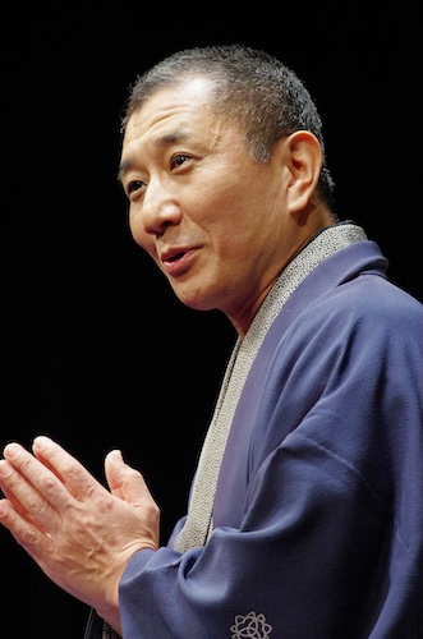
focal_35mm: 450
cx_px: 212
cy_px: 320
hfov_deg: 3.0
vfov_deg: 4.6
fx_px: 7969
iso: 3200
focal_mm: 300
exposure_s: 1/500
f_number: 4.5
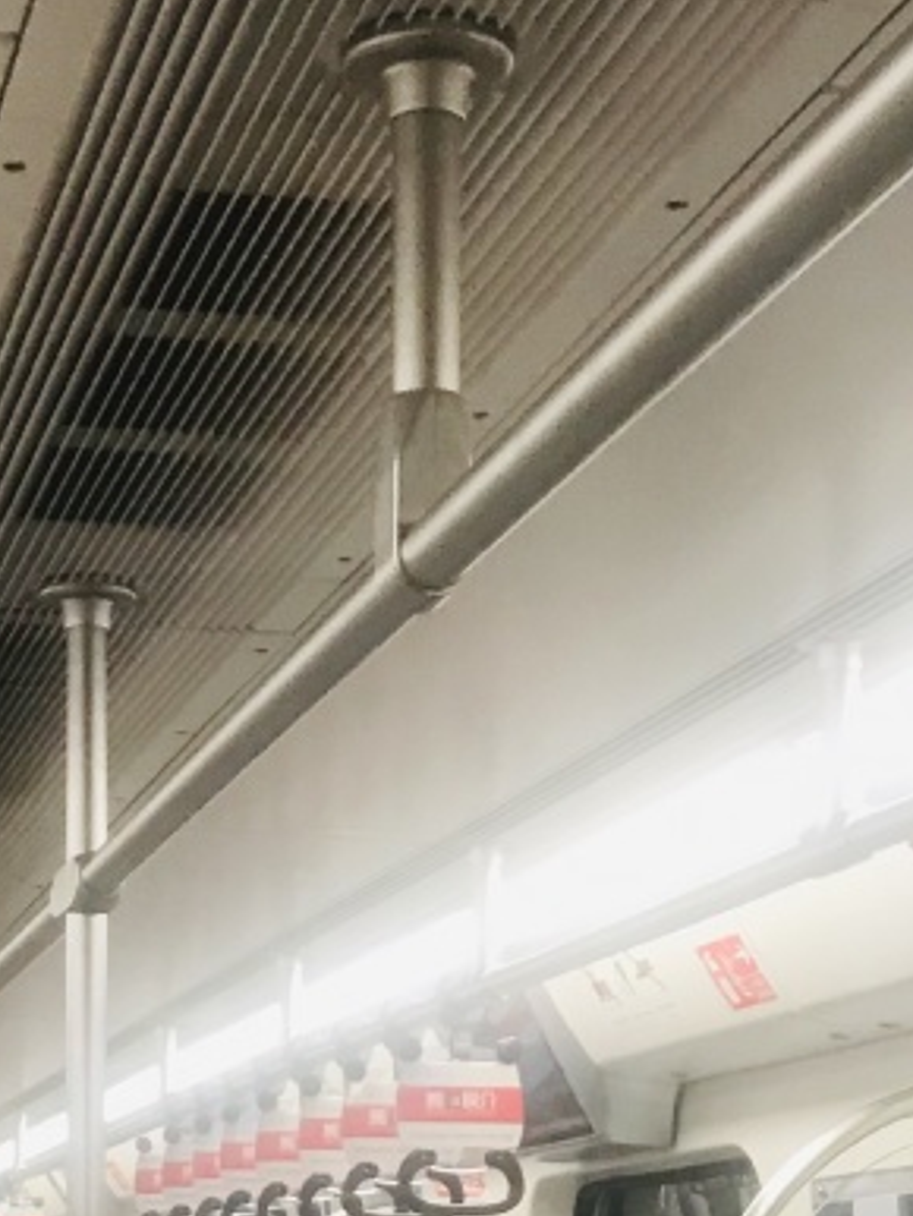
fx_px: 3056
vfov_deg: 21.4
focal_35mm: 87
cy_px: 1323
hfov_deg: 16.7
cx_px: 63
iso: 40
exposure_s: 1/30
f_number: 1.8
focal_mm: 3.99
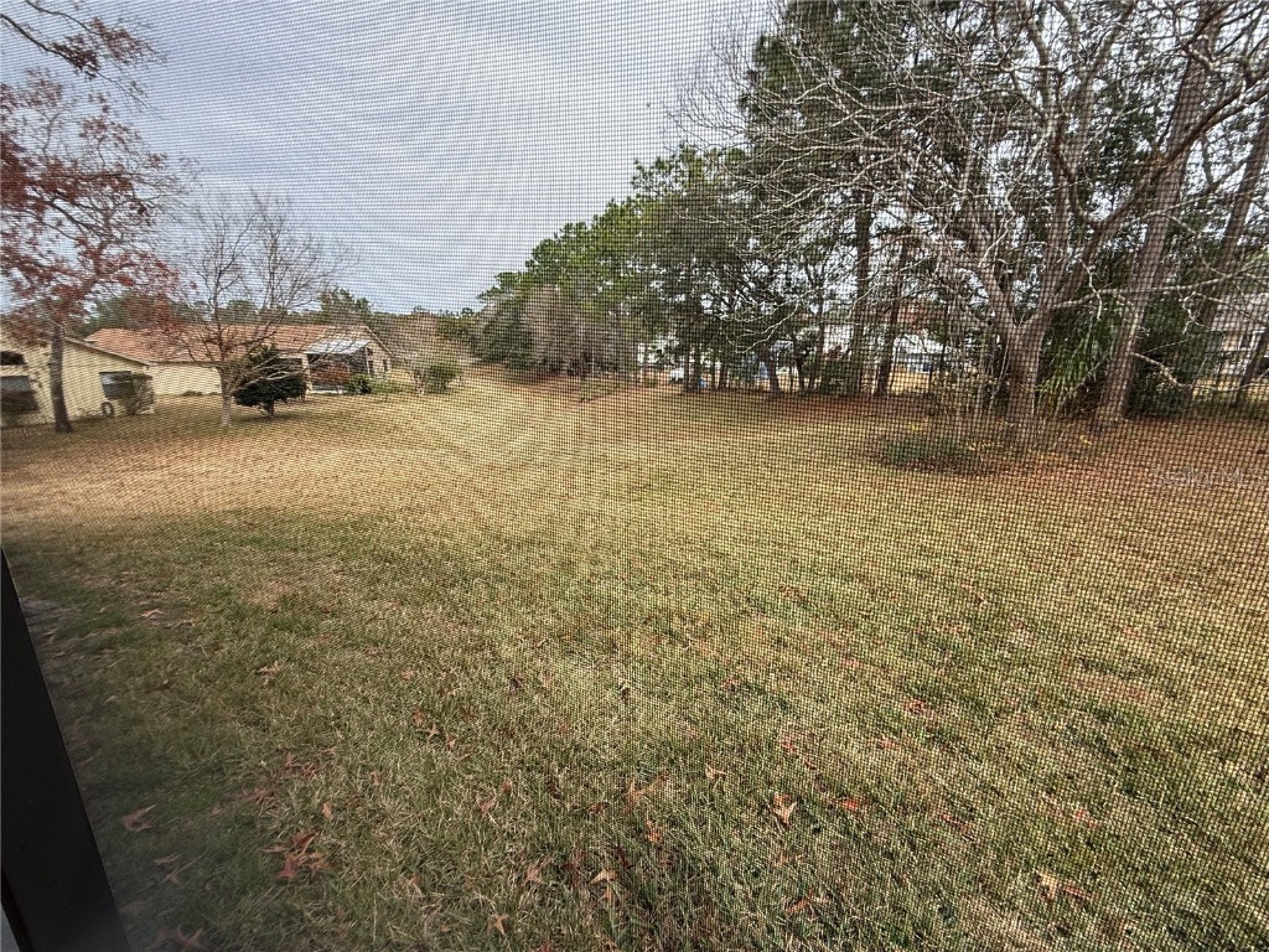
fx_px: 513
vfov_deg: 85.7
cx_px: 634
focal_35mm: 14
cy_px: 476
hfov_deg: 102.1
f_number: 2.2
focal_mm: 2.22
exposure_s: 1/475
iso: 50
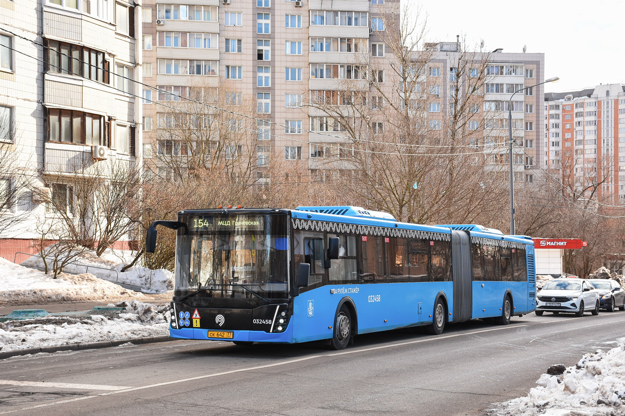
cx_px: 312
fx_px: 990
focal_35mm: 57
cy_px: 208
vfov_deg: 23.8
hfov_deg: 35.1
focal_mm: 38
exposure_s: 1/320
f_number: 6.3
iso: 250
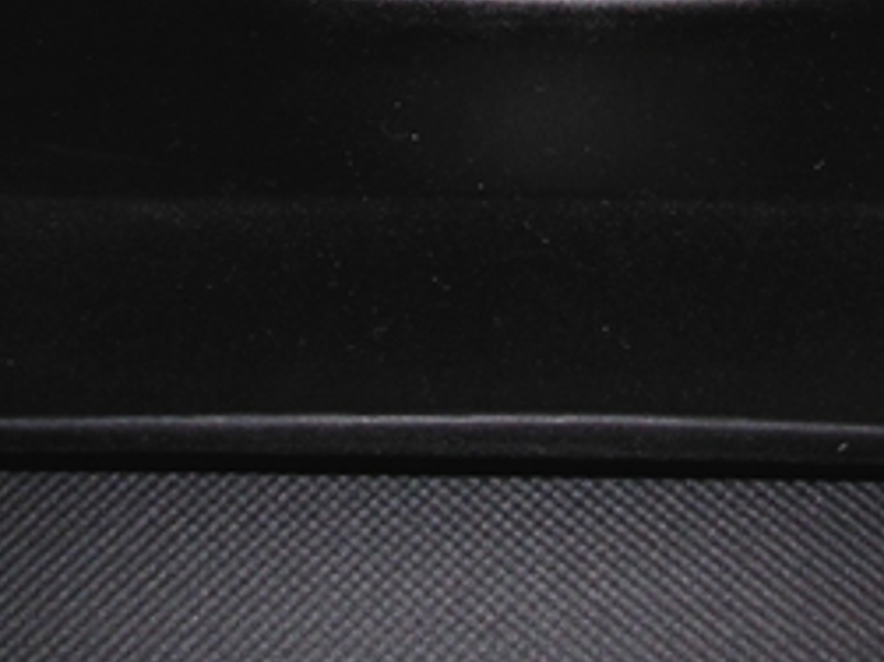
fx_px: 2323
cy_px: -109
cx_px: 521
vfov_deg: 15.7
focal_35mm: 91
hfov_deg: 21.5
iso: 50
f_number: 2.9
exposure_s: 1/32
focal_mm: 6.3
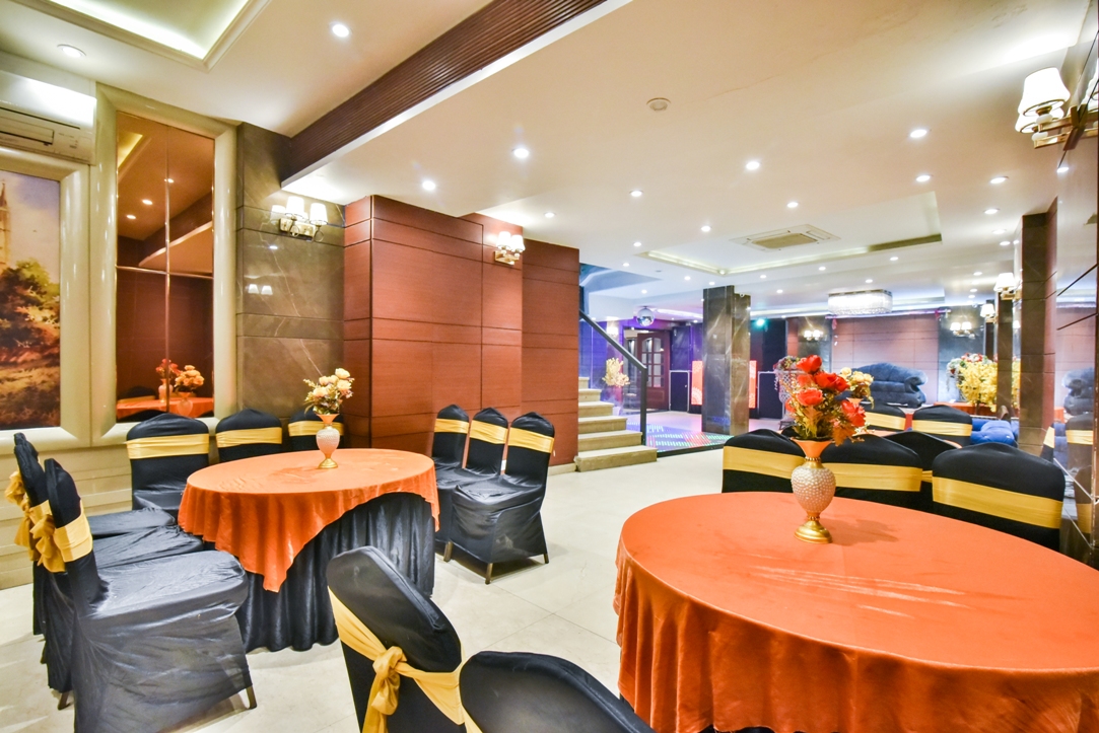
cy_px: 366
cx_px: 550
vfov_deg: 73.8
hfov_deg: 96.7
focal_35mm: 16
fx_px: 489
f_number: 9
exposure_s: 1/50
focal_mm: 16
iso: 5000
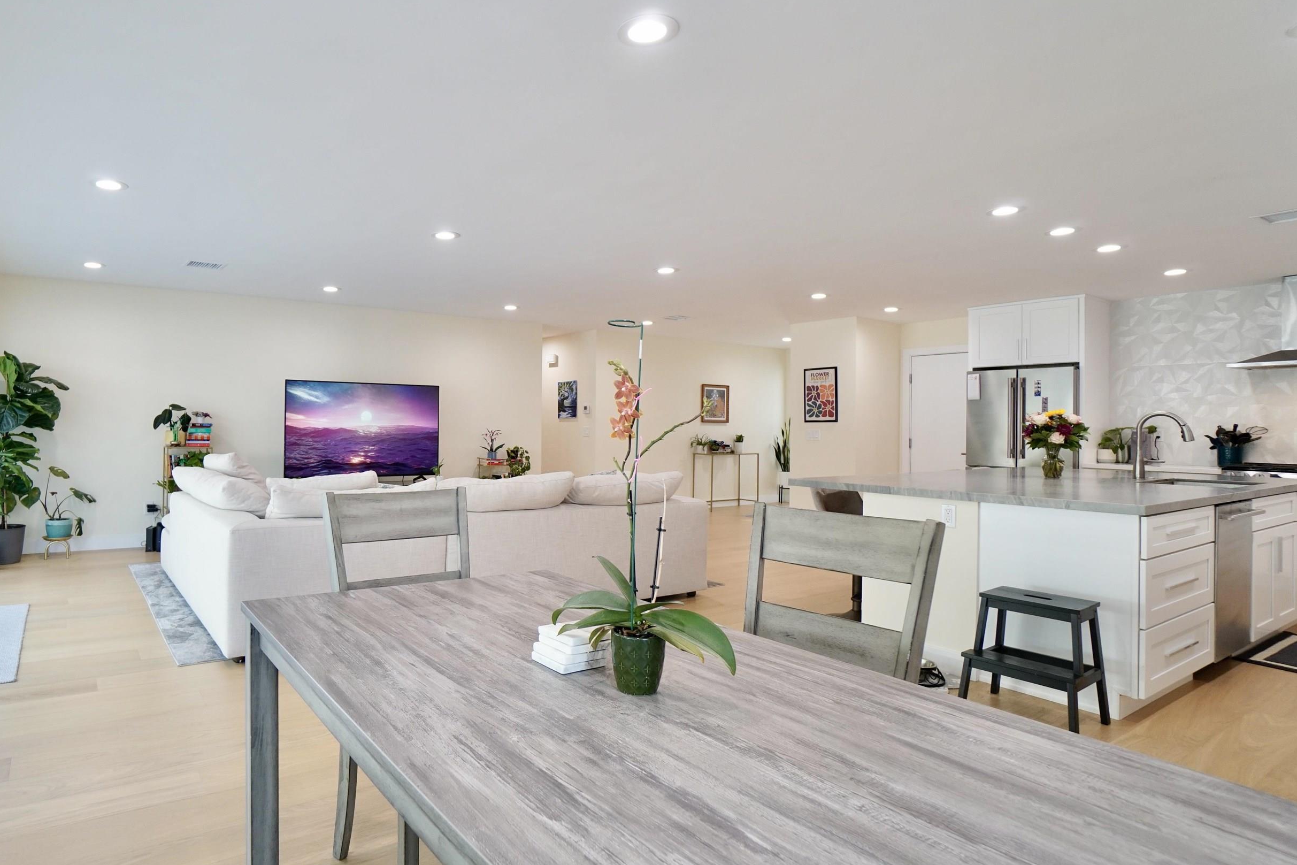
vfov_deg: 64.6
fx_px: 685
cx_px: 485
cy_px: 423
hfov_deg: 85.2
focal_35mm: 19
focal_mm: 10
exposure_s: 1/60
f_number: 4
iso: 500
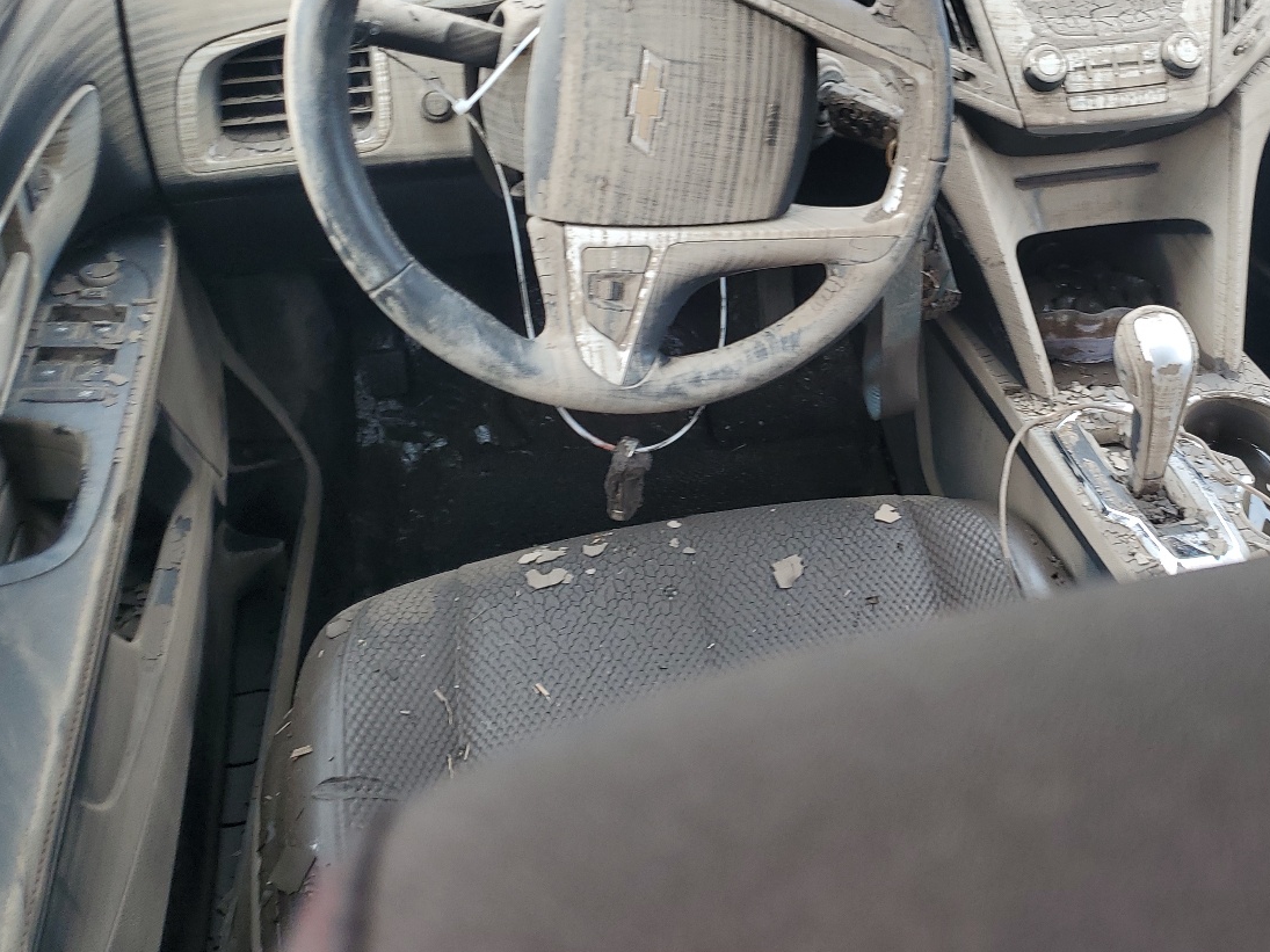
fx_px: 1394
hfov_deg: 47.7
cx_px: 905
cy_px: 408
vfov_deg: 37.6
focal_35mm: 38
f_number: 1.5
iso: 50
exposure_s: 1/123
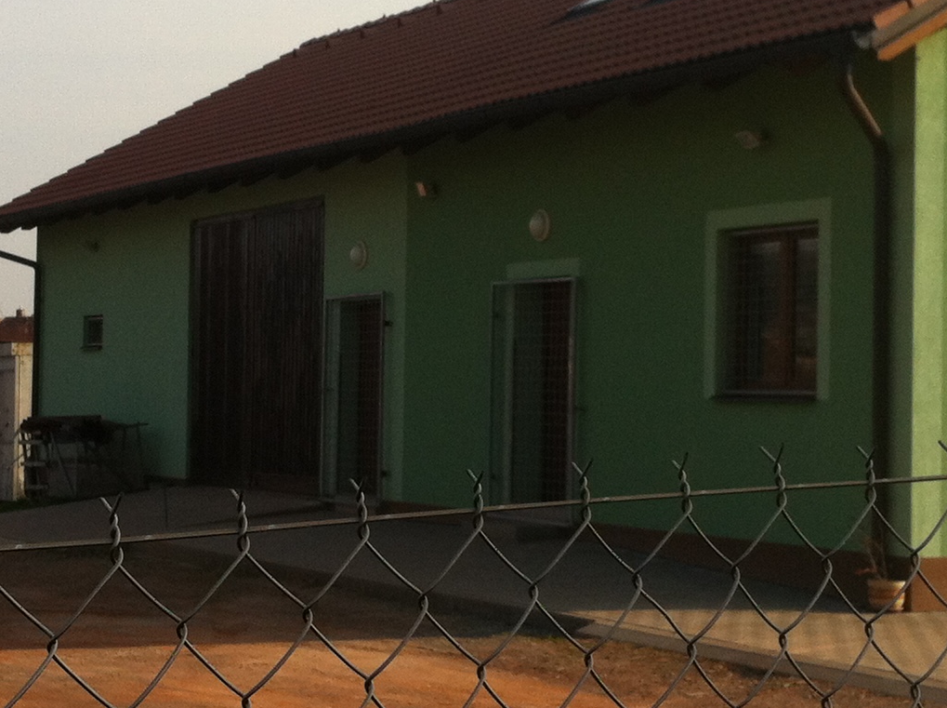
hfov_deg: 22.0
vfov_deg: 16.5
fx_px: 2431
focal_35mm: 89
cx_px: 355
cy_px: 282
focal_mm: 3.85
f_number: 2.8
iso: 80
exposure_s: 1/1040
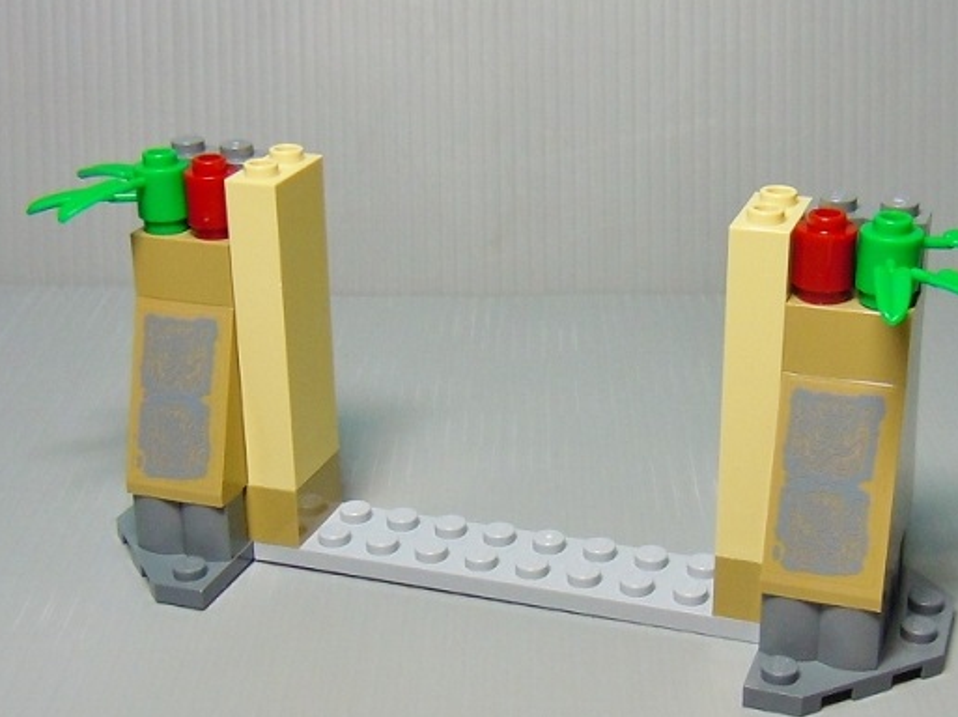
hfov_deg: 46.7
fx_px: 1106
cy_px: 366
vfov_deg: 35.9
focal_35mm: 40
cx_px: 532
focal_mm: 5.4
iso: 200
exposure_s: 1/30
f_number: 3.5
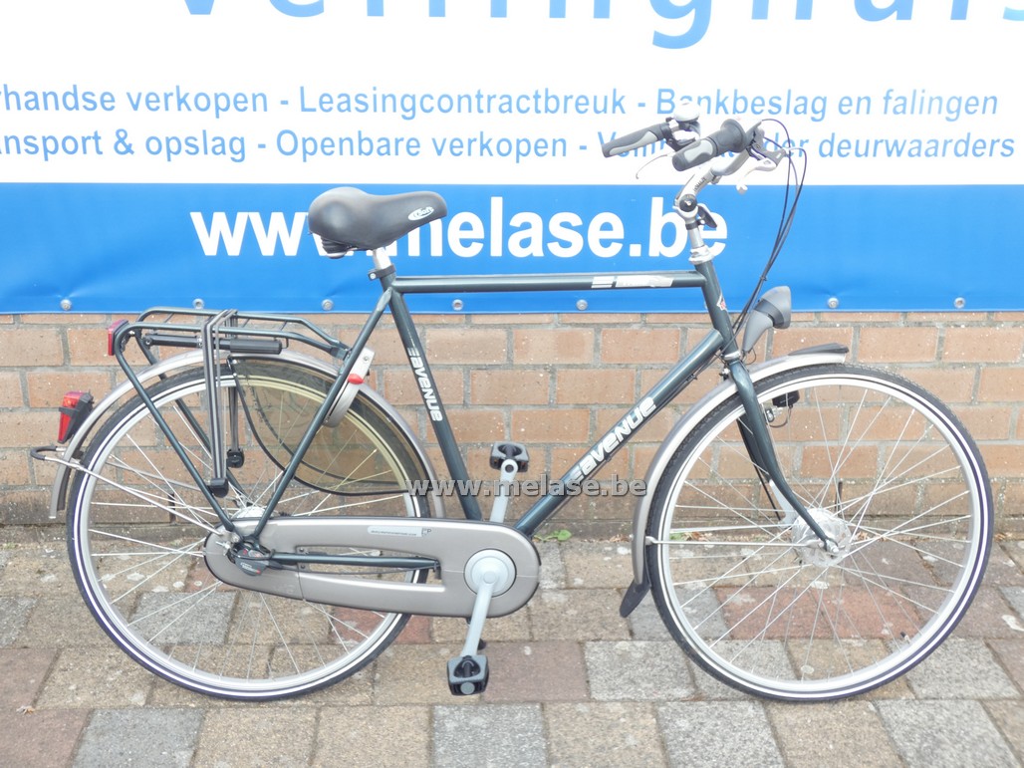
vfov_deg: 35.1
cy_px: 384
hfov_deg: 45.8
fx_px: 1213
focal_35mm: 41
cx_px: 512
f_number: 3.6
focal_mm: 7.3
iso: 80
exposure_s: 1/80
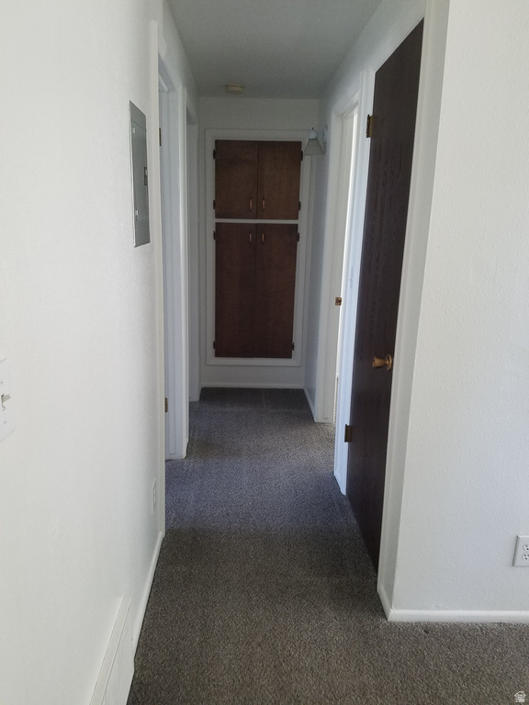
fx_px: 530
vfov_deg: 67.3
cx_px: 264
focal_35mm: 26
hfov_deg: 53.1
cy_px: 352
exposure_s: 1/24
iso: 200
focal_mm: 4.2
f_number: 1.7
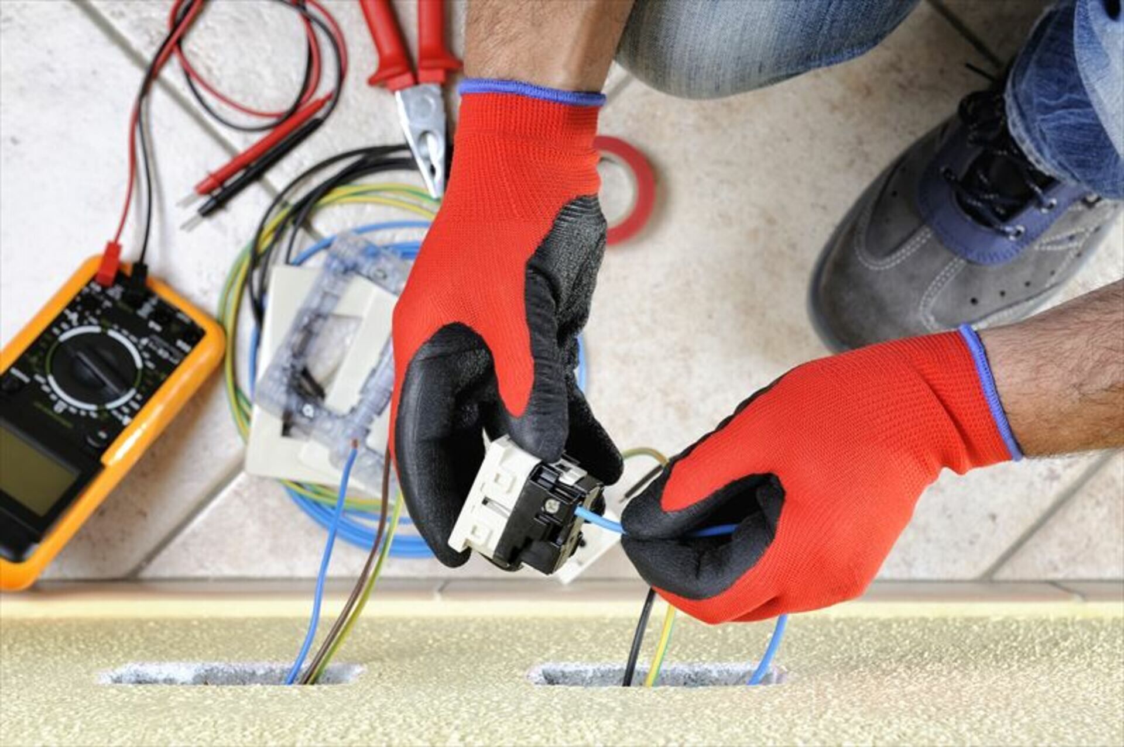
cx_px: 562
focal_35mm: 70
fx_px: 2184
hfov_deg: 28.9
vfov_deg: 19.4
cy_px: 374
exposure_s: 1/160
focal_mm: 70
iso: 200
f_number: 11
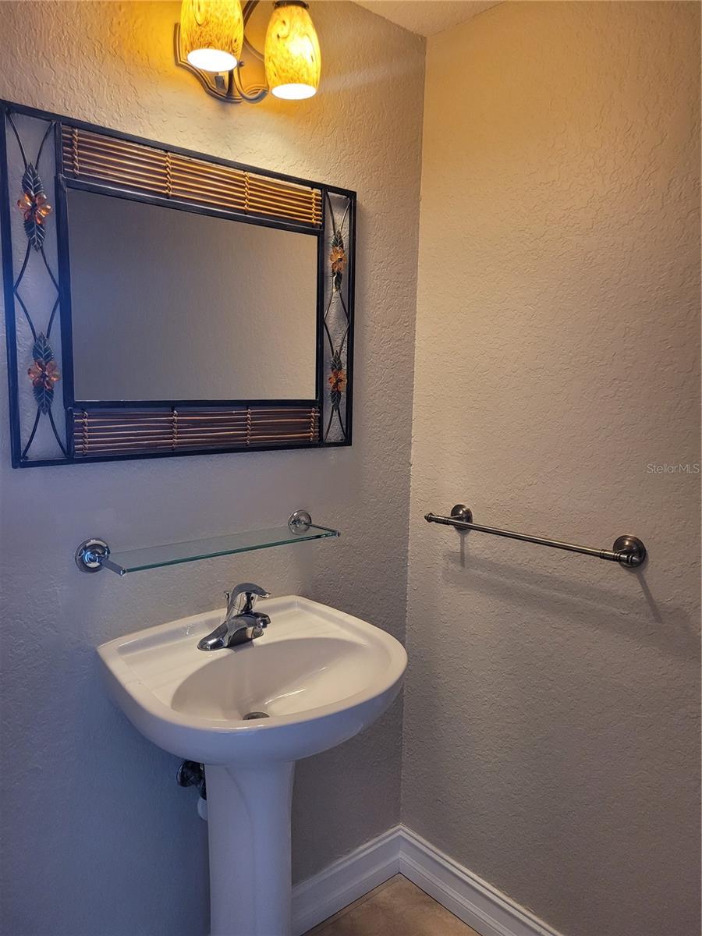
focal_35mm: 26
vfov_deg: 67.3
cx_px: 351
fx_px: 703
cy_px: 468
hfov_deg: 53.1
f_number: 1.8
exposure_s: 1/120
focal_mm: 5.4
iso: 320
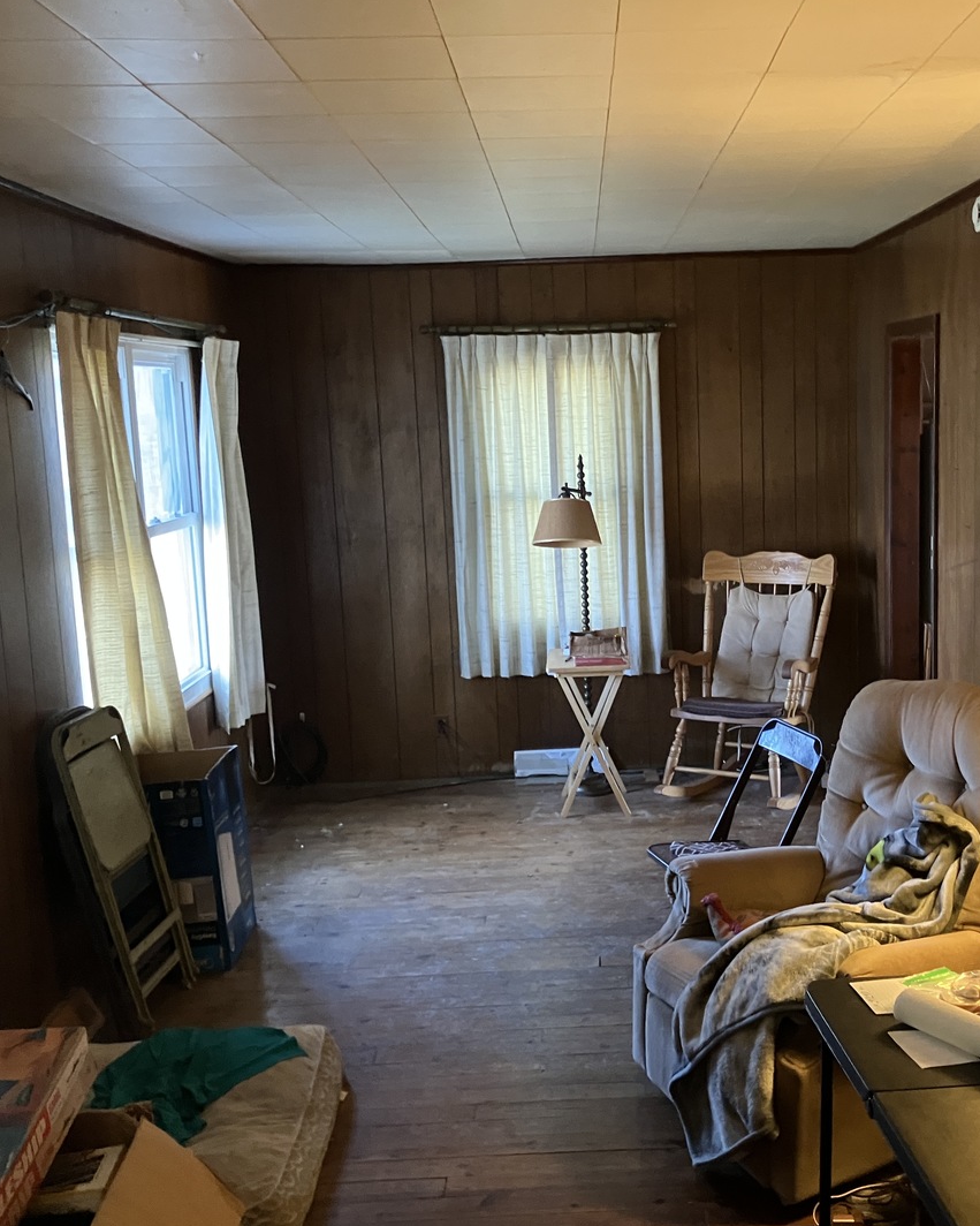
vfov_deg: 49.1
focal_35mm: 37
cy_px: 616
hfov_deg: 39.7
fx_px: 1342
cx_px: 645
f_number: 1.8
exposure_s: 1/30
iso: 400
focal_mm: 3.99
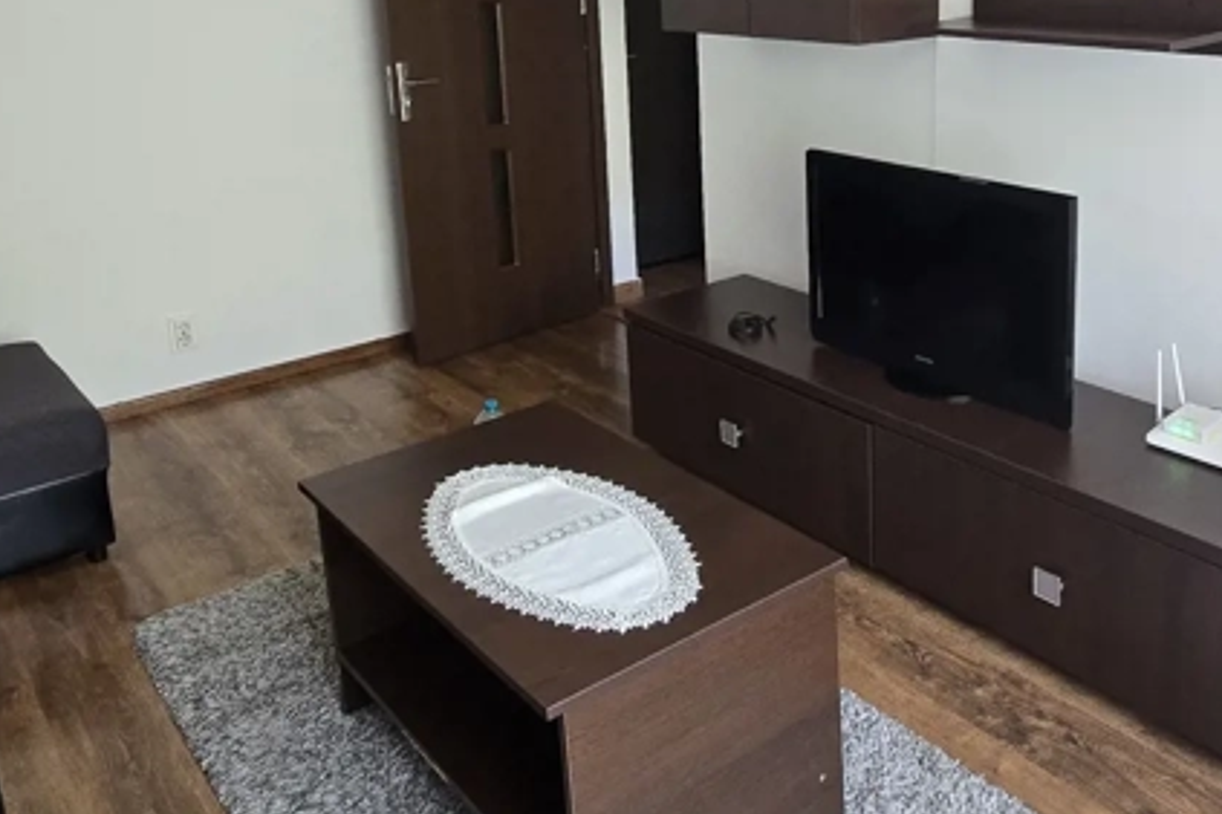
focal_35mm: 32
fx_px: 1086
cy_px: 191
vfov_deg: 39.8
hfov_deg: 58.1
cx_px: 754
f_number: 2.2
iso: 320
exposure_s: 1/50
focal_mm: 2.2
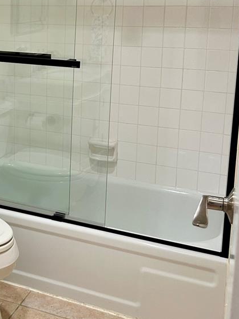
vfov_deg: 33.8
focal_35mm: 56
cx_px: -4
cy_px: 88
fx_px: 515
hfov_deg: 24.8
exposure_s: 1/120
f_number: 1.5
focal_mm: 5.7
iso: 125
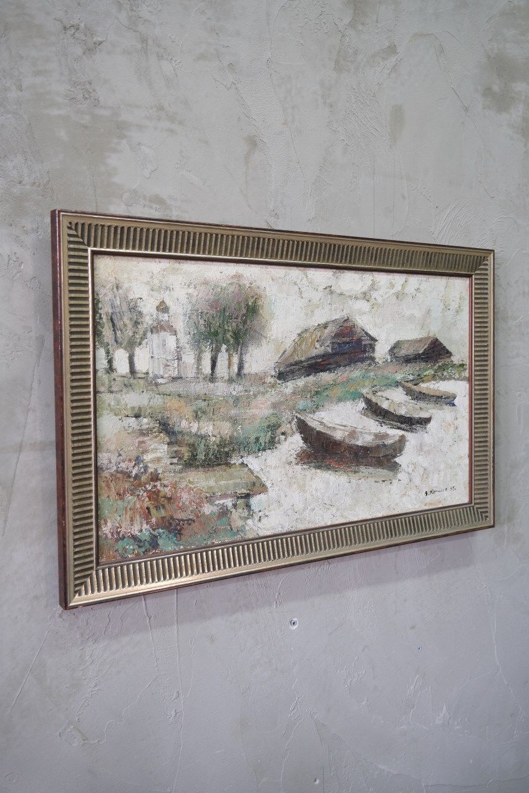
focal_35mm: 33
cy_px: 396
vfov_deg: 57.2
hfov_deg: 40.0
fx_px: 727
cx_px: 264
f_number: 4
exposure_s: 1/30
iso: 800
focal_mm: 22.3
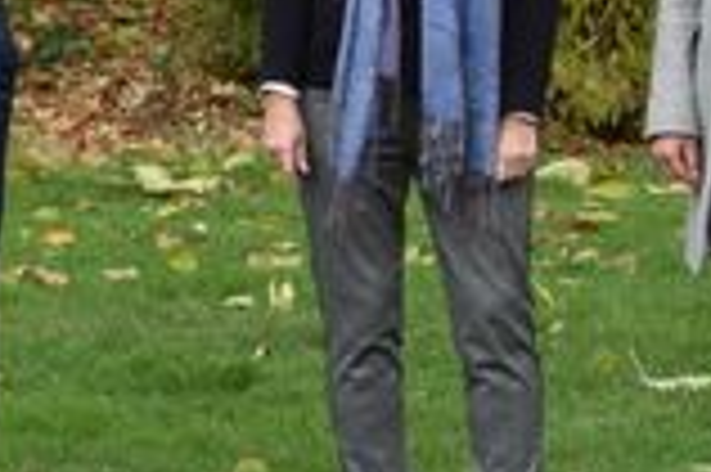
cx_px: 166
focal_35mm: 253
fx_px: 4991
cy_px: -27
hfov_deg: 8.1
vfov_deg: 5.4
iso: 400
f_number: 7.1
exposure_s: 1/200
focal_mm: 52
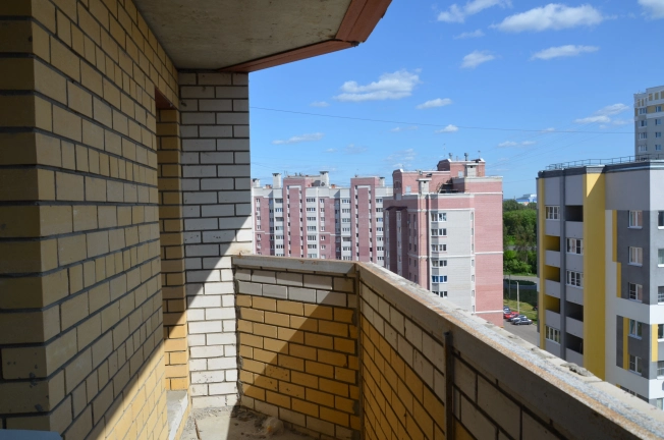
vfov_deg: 47.7
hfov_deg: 67.5
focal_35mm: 27
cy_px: 220
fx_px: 497
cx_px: 332
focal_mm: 18
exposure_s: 1/250
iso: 110
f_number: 8
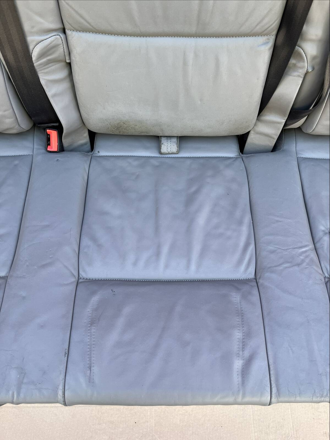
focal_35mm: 26
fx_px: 330
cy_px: 220
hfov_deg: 53.1
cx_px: 165
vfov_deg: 67.3
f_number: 1.6
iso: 50
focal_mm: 5.1
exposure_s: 1/122
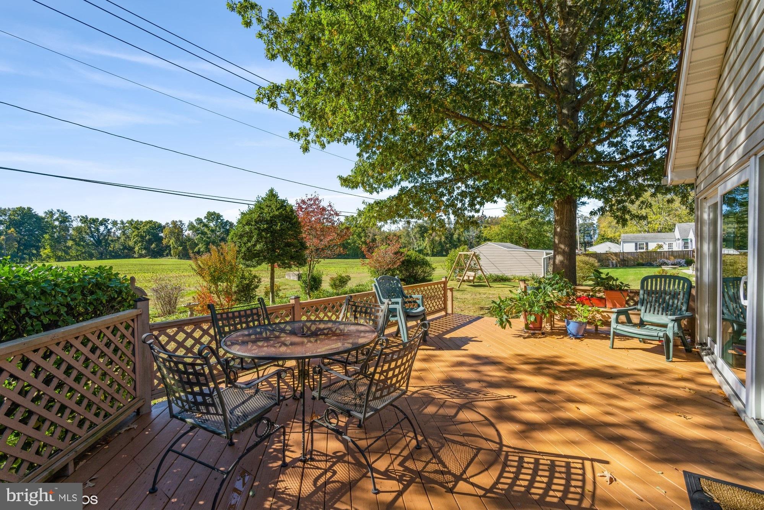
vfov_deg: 77.4
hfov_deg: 100.4
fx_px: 318
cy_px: 255
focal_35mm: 15
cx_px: 382
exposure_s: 1/125
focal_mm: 15
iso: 100
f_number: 8
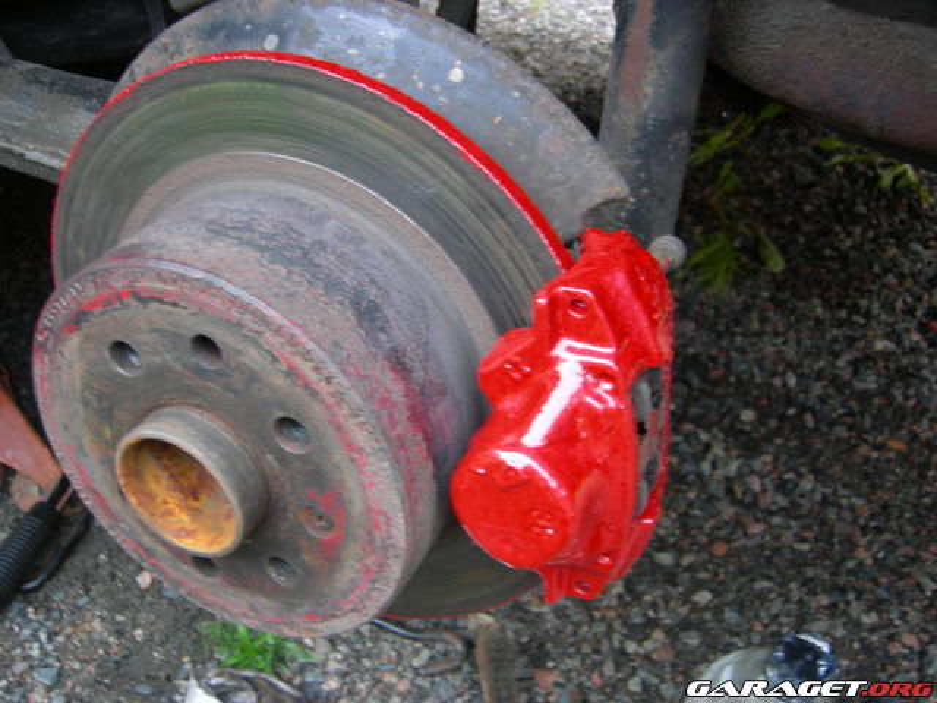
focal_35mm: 38
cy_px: 352
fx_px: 1029
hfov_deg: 49.0
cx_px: 468
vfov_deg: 37.7
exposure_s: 1/4.7
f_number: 2.8
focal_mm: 8
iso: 100
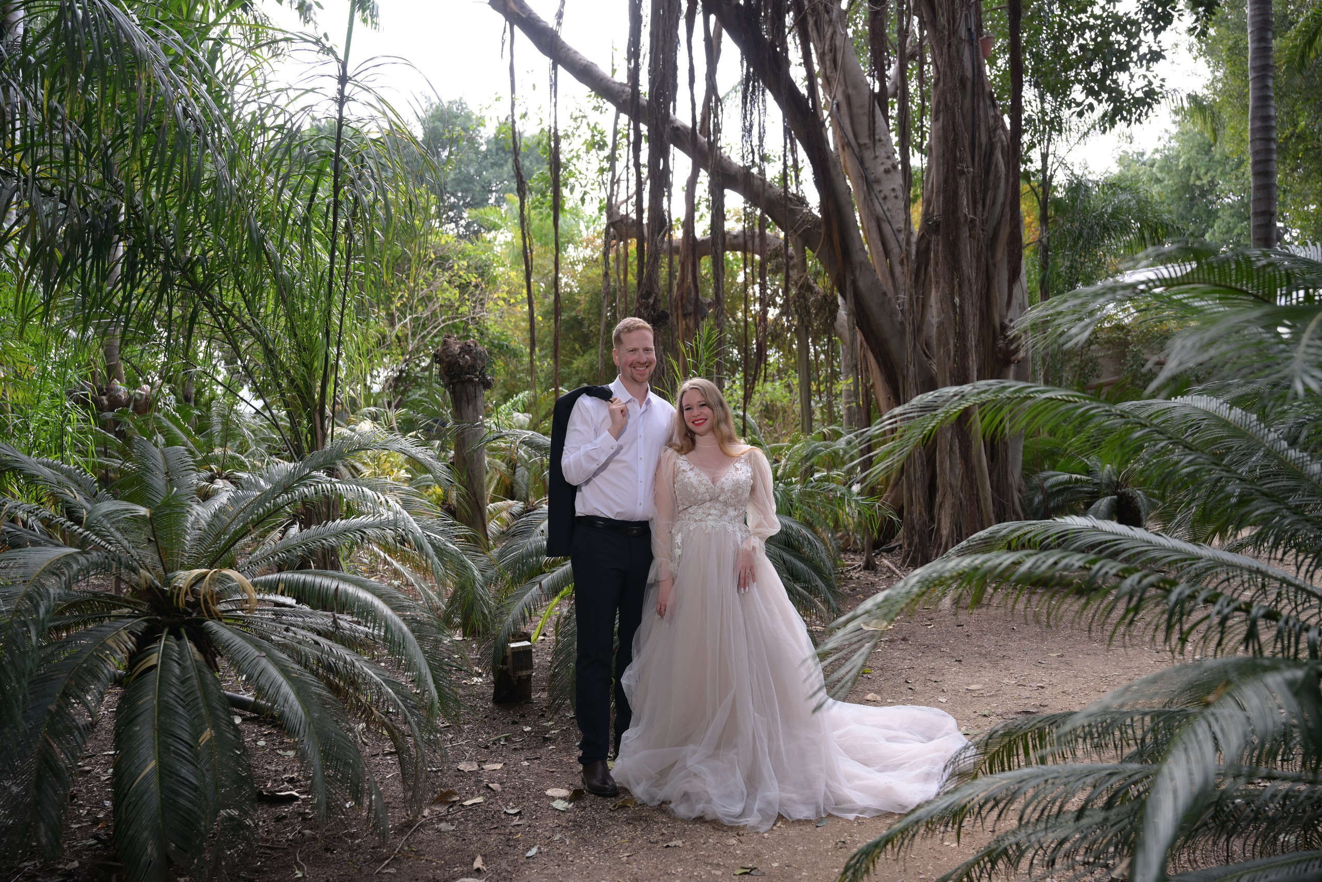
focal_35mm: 30
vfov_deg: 44.3
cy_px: 441
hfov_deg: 62.8
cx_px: 661
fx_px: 1084
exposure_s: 1/250
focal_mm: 29.5
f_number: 3.5
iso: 250
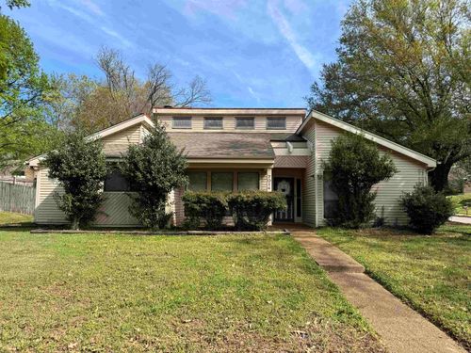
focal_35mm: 24
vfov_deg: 56.8
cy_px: 176
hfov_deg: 71.6
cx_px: 236
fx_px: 327
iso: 80
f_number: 1.78
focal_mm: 6.76
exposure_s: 1/2105
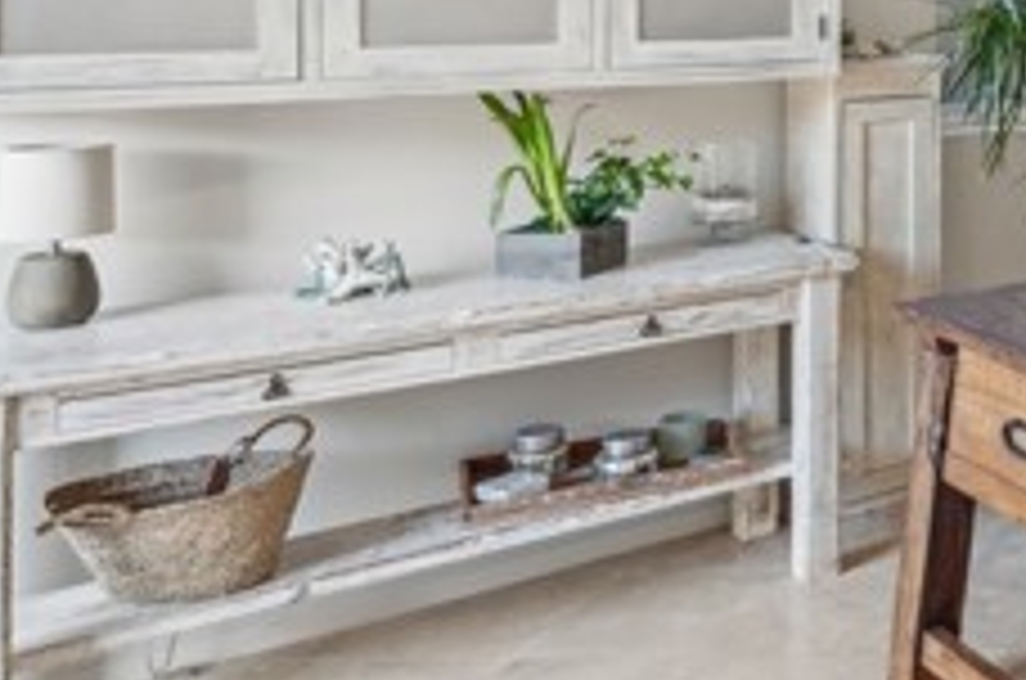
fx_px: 1280
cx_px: 1413
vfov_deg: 28.0
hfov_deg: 31.0
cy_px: 5
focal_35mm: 45
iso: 200
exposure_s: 1/8
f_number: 9
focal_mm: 16
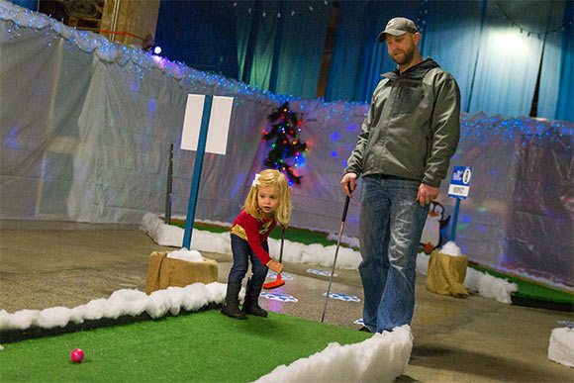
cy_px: 192
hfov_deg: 53.1
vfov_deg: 36.9
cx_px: 287
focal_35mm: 36
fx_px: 574
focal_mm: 36
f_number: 2.8
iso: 1250
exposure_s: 1/350
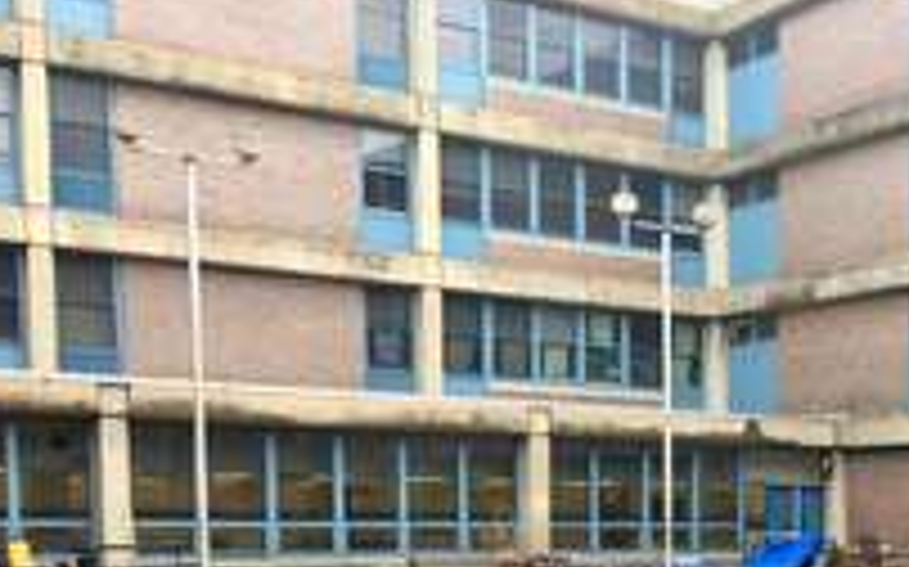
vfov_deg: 20.2
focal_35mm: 61
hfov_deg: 31.7
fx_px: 1510
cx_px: 837
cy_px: 644
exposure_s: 1/60
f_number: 2.2
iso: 32
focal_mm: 4.15
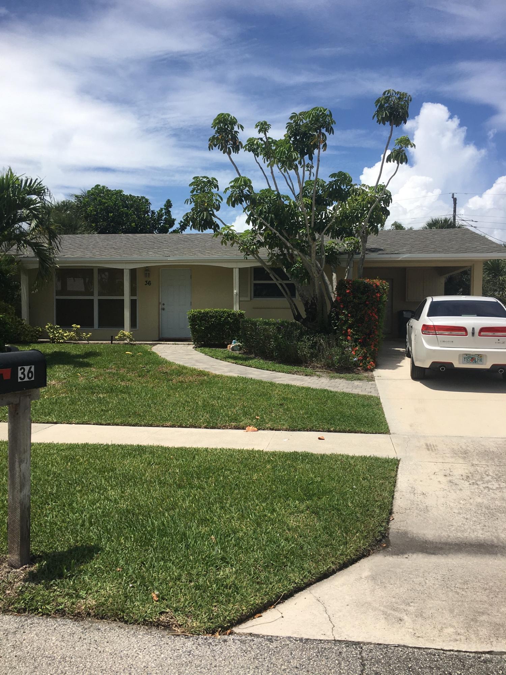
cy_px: 338
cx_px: 253
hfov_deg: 48.2
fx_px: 565
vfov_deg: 61.7
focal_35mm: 29
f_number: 2.2
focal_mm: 4.15
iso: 25
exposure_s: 1/2747
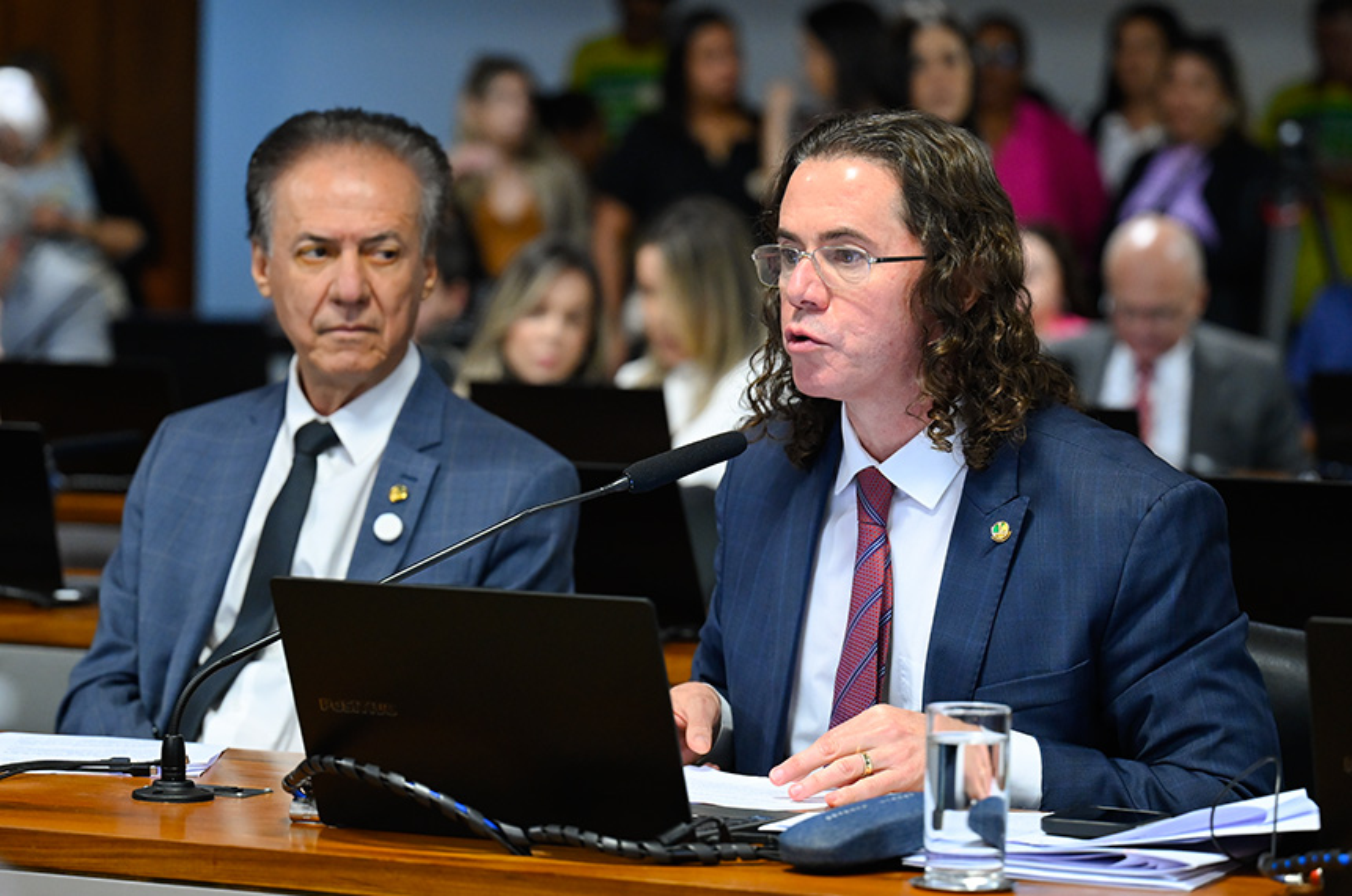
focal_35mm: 135
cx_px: 676
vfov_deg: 10.1
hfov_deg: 15.2
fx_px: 5061
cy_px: 448
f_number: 2.8
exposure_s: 1/160
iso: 2000
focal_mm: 90
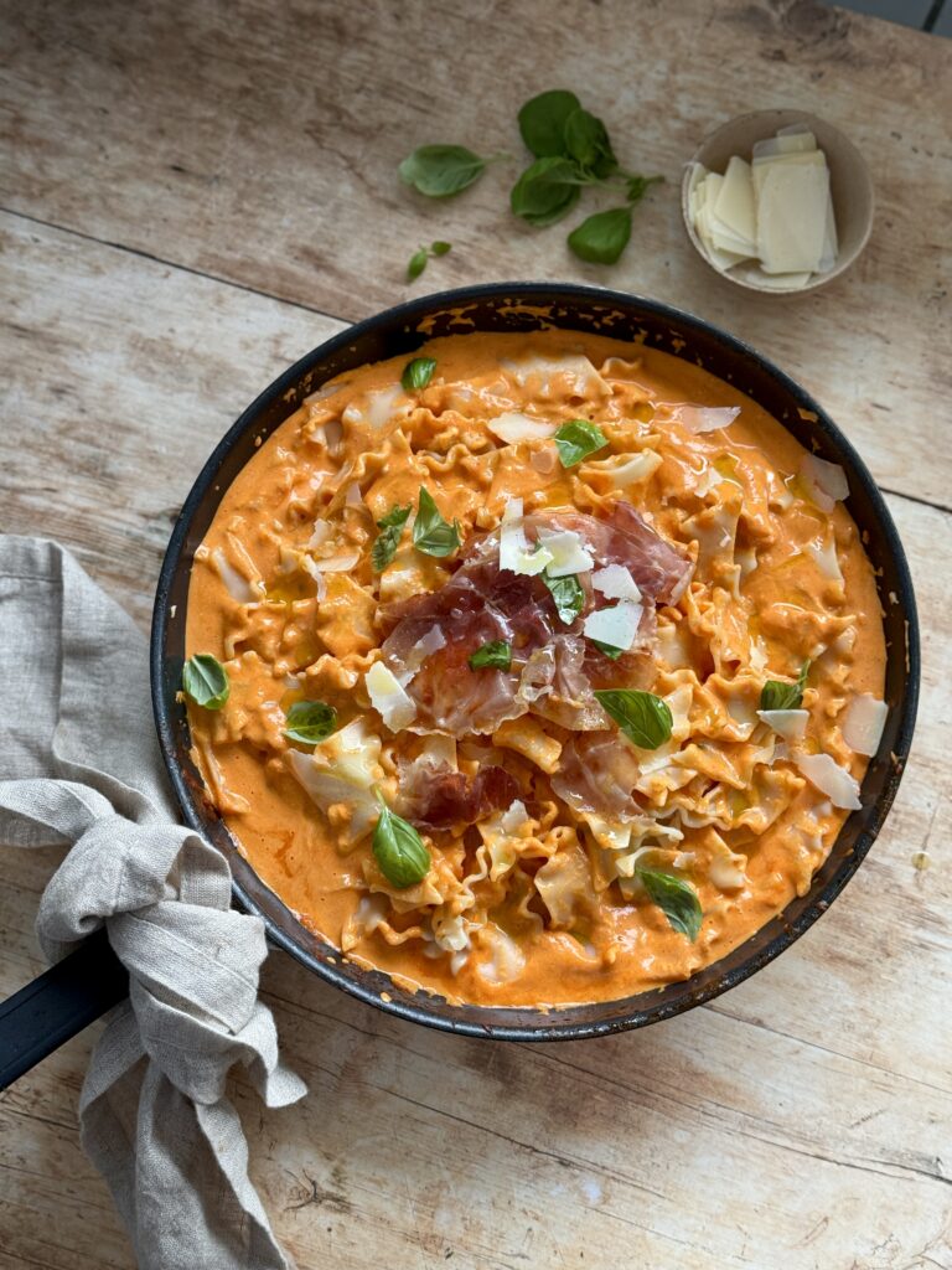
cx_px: 476
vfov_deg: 39.7
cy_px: 635
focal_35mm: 48
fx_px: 1760
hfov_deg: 30.3
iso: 100
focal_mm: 6.76
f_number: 1.78
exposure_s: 1/119
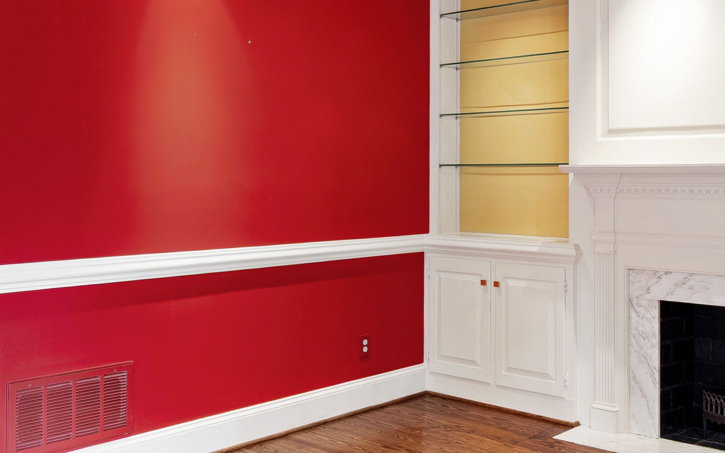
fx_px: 830
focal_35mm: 42
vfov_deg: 30.4
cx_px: 364
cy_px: 169
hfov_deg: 47.2
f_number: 8
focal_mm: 10
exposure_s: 3
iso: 100
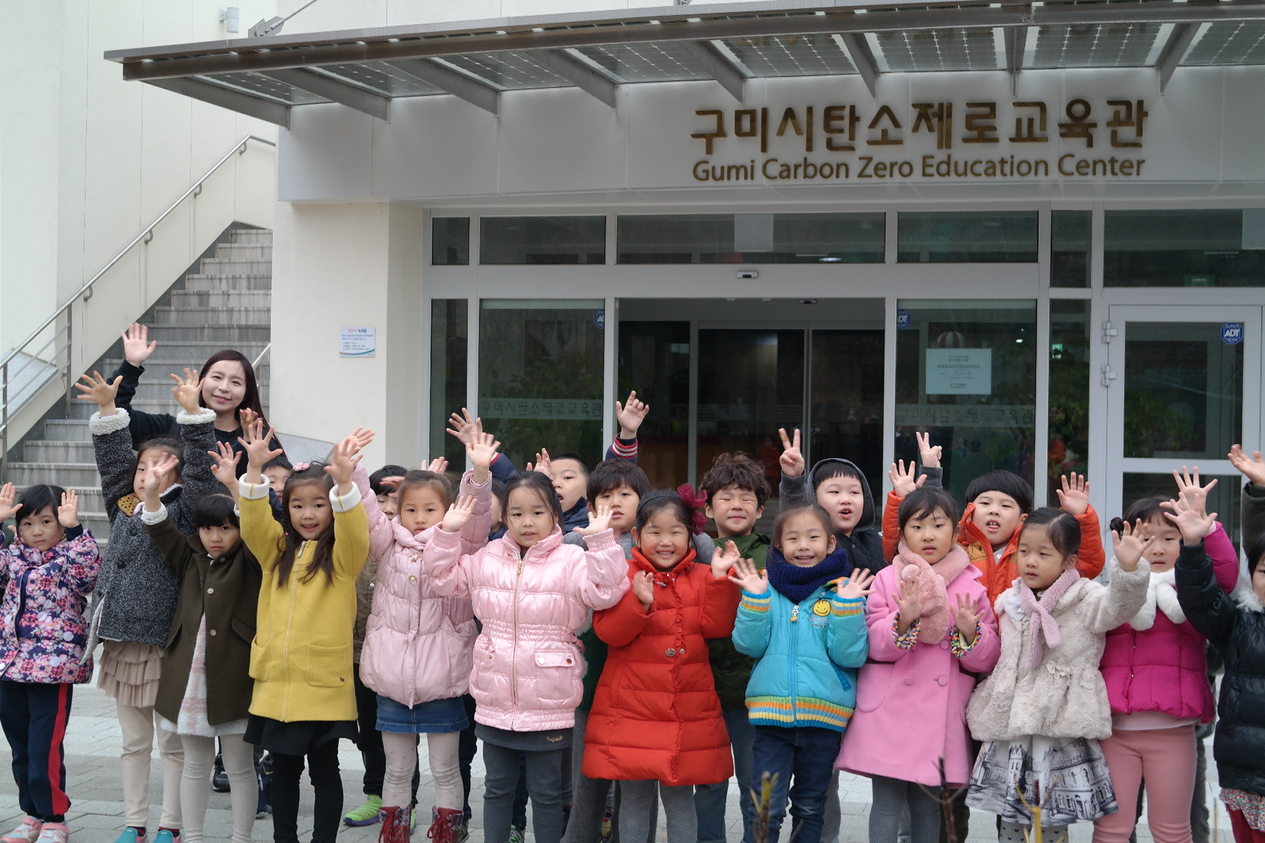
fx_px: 1862
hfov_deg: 37.5
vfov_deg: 25.5
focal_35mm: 53
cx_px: 632
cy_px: 422
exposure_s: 1/60
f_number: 4.5
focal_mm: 35
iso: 200
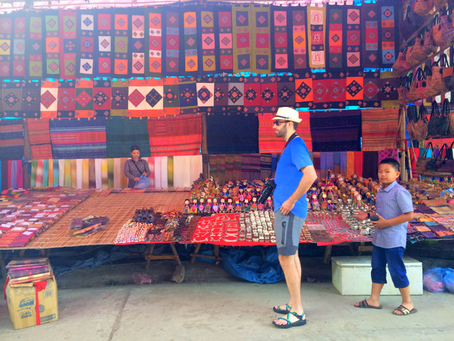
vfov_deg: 46.8
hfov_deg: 60.0
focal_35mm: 30
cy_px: 170
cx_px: 227
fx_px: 393
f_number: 2.2
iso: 40
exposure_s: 1/40
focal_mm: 4.12
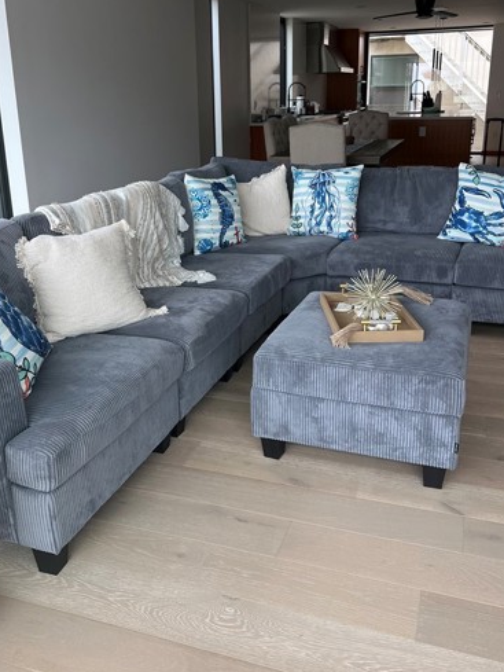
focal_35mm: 34
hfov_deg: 41.8
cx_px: 227
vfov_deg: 53.9
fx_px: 660
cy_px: 304
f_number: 1.5
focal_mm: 5.7
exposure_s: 1/377
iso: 50
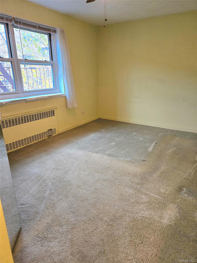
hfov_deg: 58.9
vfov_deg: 73.9
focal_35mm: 23
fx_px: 175
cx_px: 98
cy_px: 132
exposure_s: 1/60.2
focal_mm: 5.4
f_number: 1.8
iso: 640
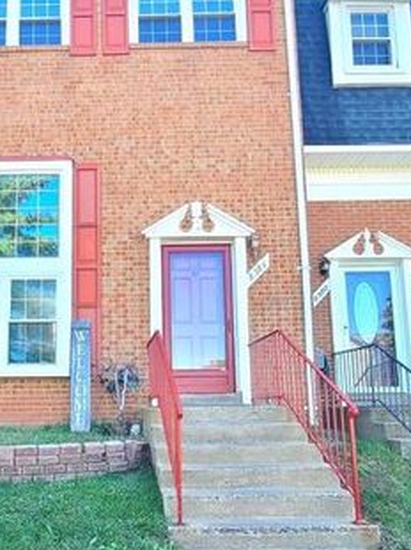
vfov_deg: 62.4
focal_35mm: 28
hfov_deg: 48.2
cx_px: 115
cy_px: 350
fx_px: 444
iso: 80
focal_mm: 2.2
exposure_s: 1/120
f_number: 2.2
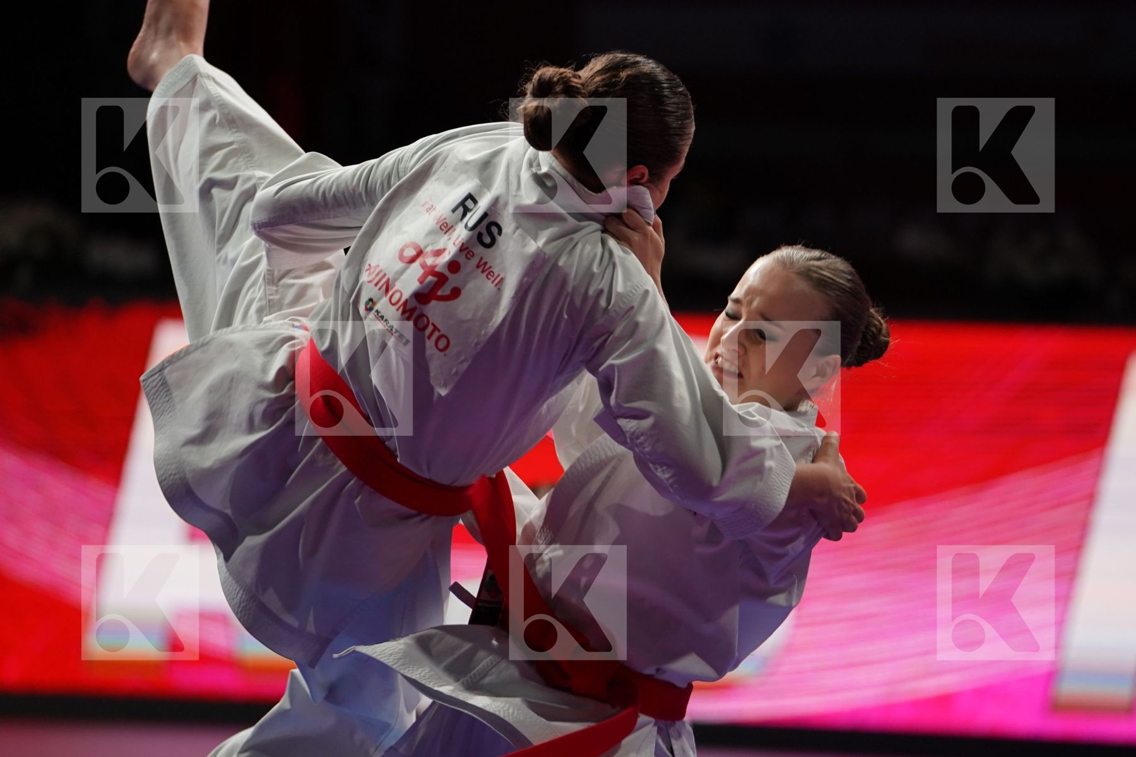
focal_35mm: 273
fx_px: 8614
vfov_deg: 5.0
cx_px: 568
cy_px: 378
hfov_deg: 7.5
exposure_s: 1/500
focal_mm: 182
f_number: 2.8
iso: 1000
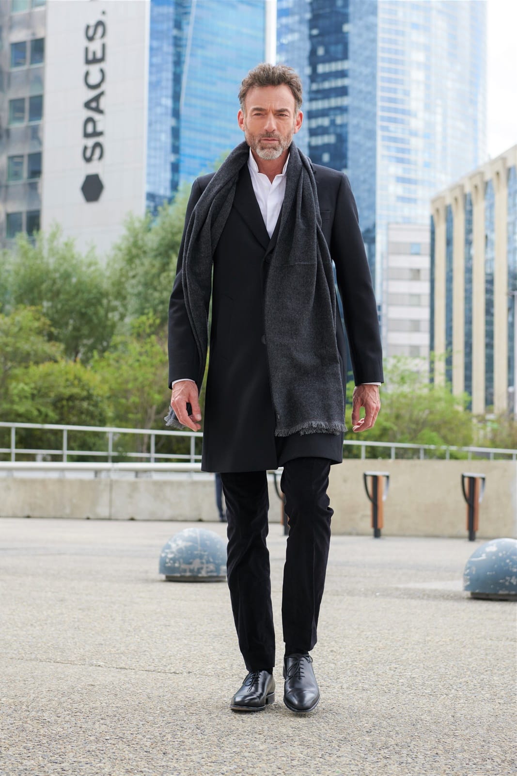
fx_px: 1507
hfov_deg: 19.5
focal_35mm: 70
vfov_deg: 28.8
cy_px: 388
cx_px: 258
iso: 250
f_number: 4
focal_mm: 70
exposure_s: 1/500
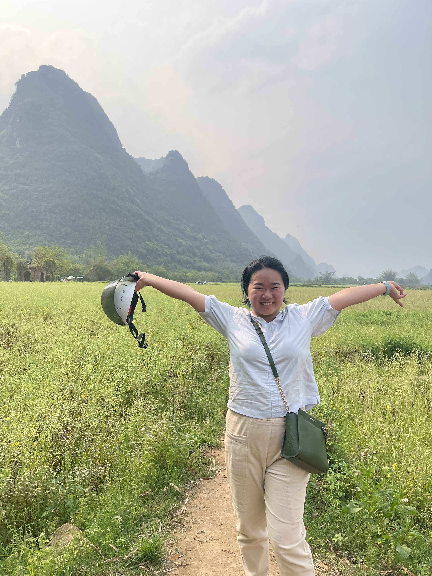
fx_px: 416
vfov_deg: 69.4
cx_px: 216
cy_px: 288
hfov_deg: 54.9
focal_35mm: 25
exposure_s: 1/3086
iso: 32
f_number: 1.6
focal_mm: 5.1
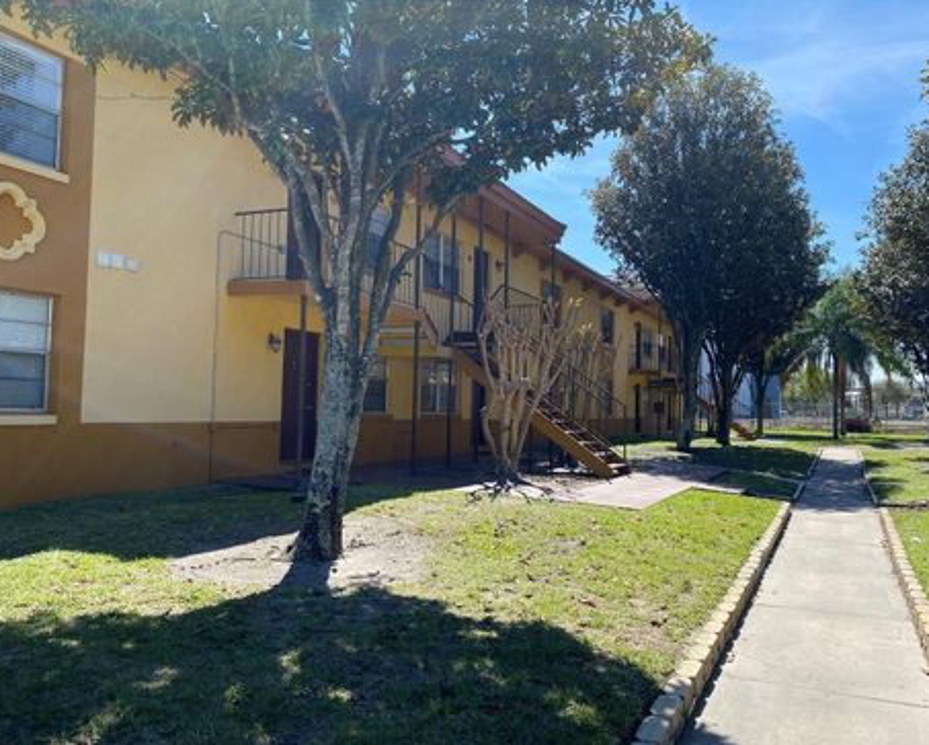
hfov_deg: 62.1
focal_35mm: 28
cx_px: 498
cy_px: 377
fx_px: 770
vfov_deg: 51.6
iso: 32
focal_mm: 4.25
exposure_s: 1/2410
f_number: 1.8
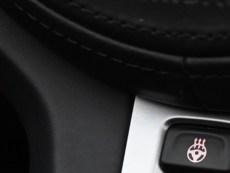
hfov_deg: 11.8
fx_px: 1097
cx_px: 229
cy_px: 277
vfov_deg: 8.8
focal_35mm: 165
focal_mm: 44
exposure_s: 1/60
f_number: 6
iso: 3200
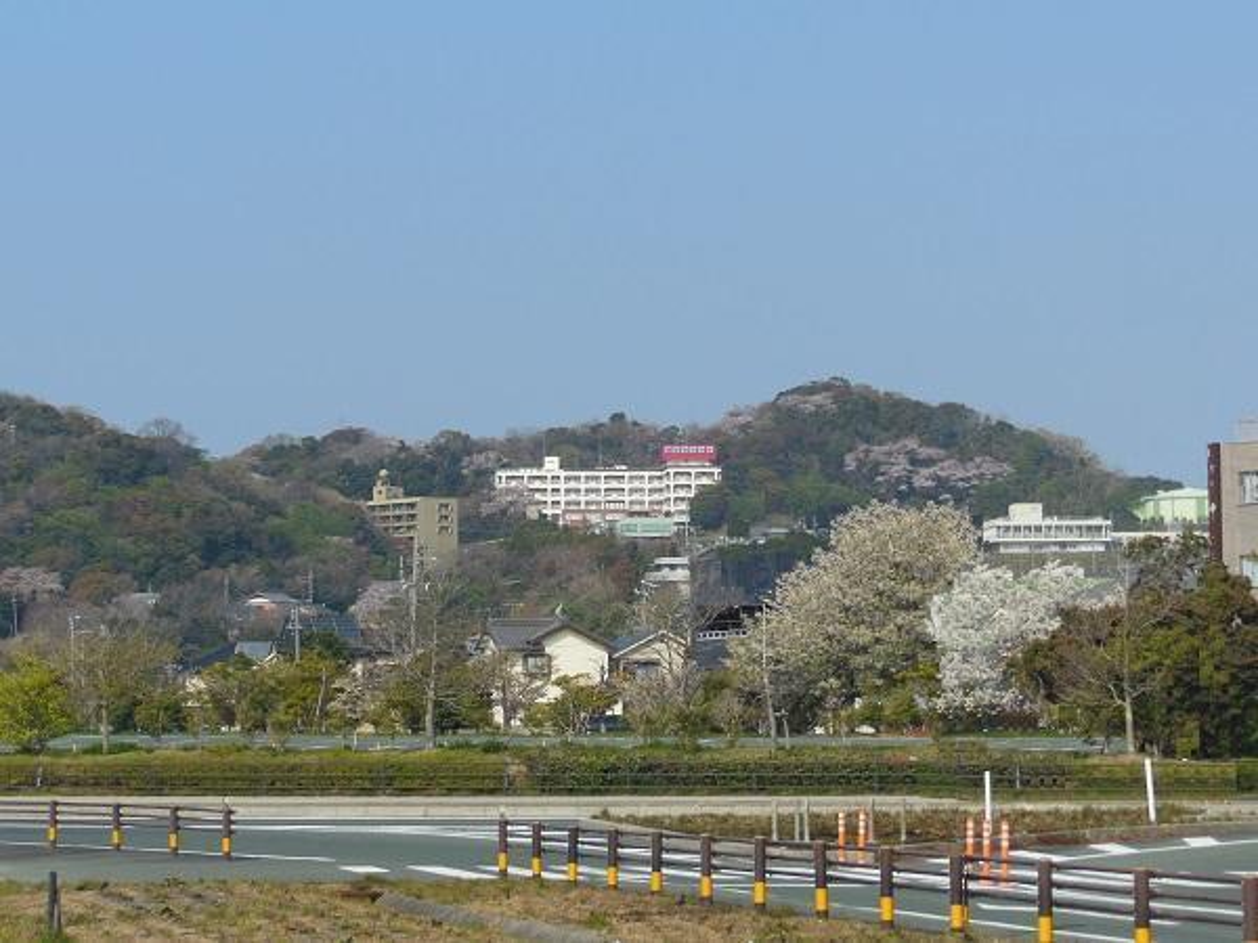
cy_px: 472
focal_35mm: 107
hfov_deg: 18.4
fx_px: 3889
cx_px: 629
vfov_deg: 13.8
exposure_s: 1/640
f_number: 5.7
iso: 125
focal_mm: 19.1
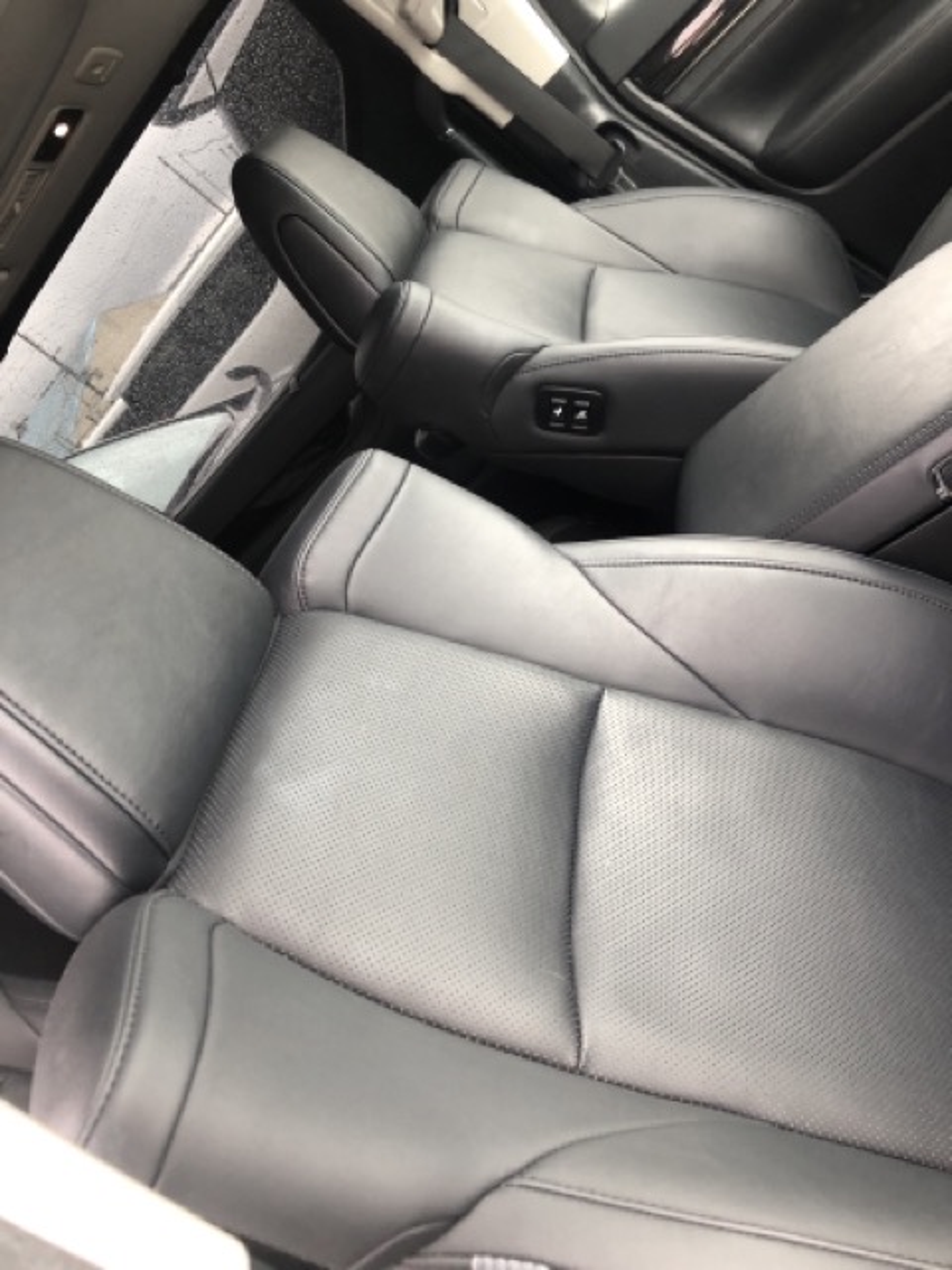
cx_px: 476
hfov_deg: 49.7
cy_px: 635
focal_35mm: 28
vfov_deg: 63.4
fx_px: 1027
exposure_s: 1/15
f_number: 1.8
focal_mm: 3.99
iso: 50
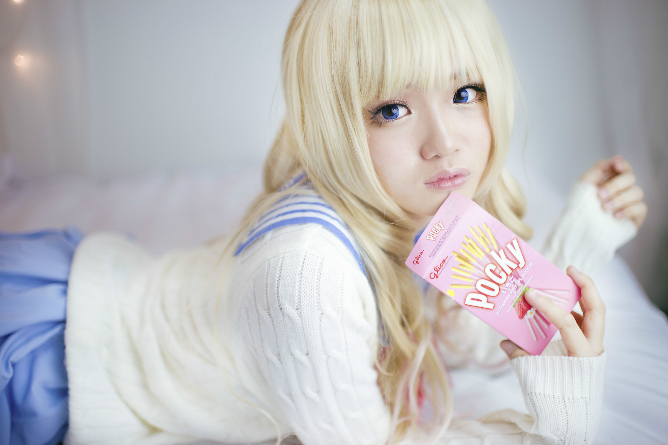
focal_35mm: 35
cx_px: 334
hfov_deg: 54.4
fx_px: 649
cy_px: 222
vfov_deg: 37.8
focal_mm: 35
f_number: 1.6
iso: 200
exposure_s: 1/160
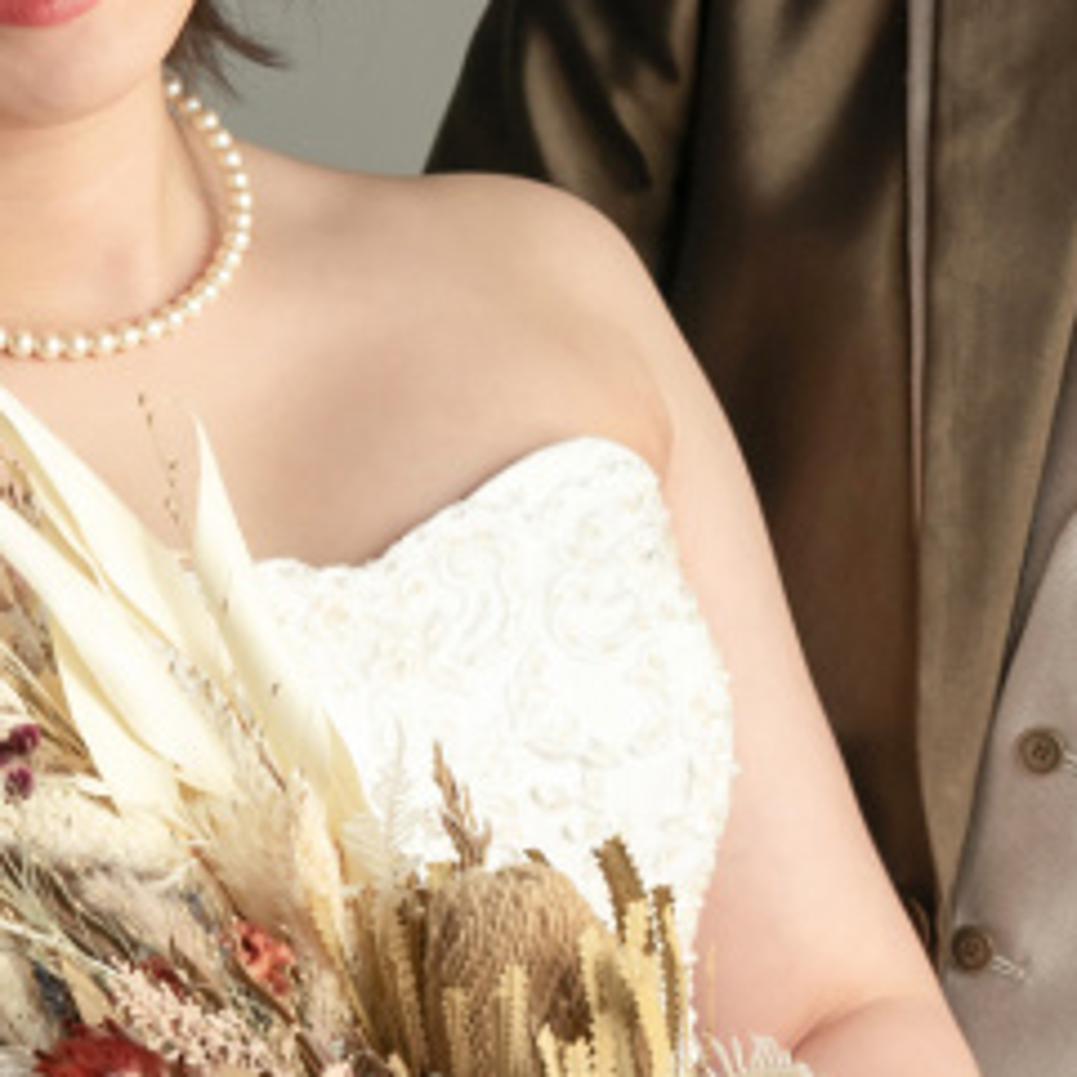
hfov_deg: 7.5
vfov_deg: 7.5
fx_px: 8202
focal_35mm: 233
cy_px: 630
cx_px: 630
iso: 320
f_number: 5
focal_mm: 55
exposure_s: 1/125
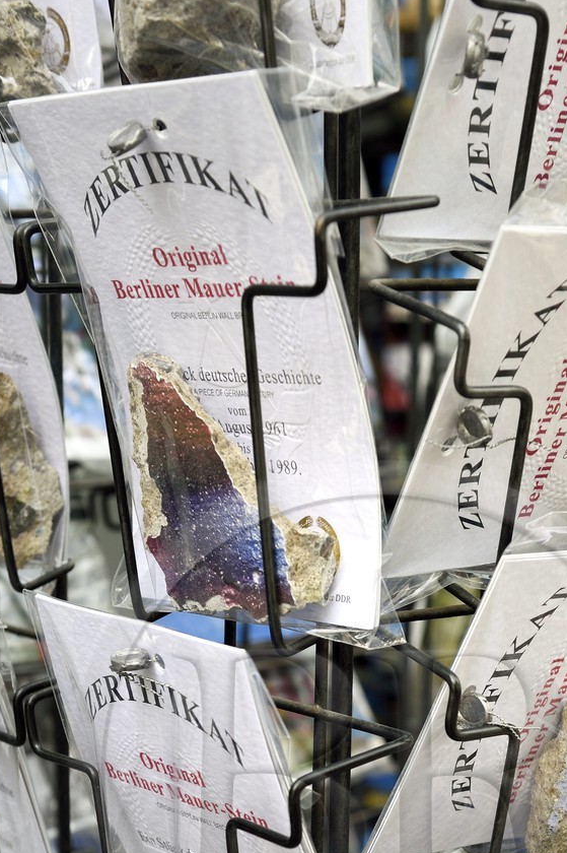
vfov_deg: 24.6
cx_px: 381
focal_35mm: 80
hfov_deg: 17.0
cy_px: 776
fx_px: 1892
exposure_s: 1/125
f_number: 5.6
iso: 200
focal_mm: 42
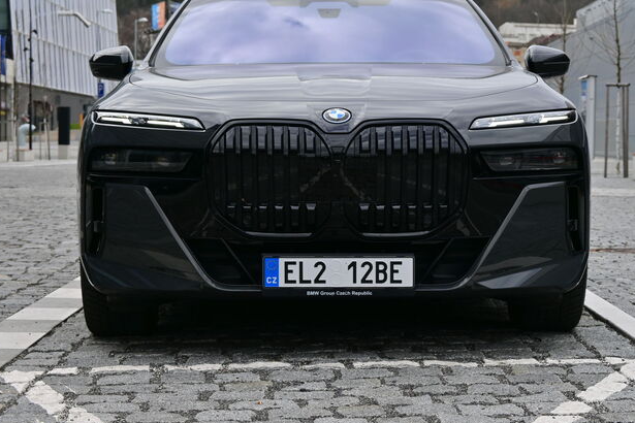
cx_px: 346
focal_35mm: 101
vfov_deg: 13.5
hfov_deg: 20.2
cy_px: 186
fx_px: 1781
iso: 100
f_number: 7.1
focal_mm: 50
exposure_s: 1/200
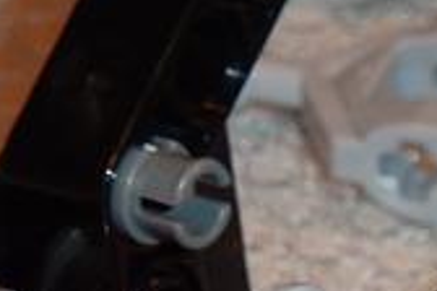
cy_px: 559
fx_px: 4855
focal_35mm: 400
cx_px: 325
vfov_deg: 3.4
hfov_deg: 5.2
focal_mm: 10.3
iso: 100
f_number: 4
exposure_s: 1/30
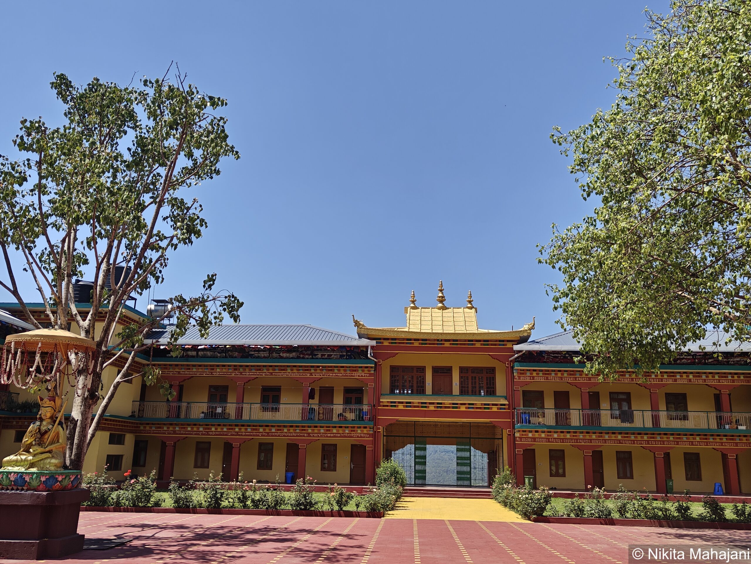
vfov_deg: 45.4
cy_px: 282
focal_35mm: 31
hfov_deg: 58.4
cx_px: 376
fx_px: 673
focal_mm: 5.59
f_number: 1.8
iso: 64
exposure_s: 1/2419
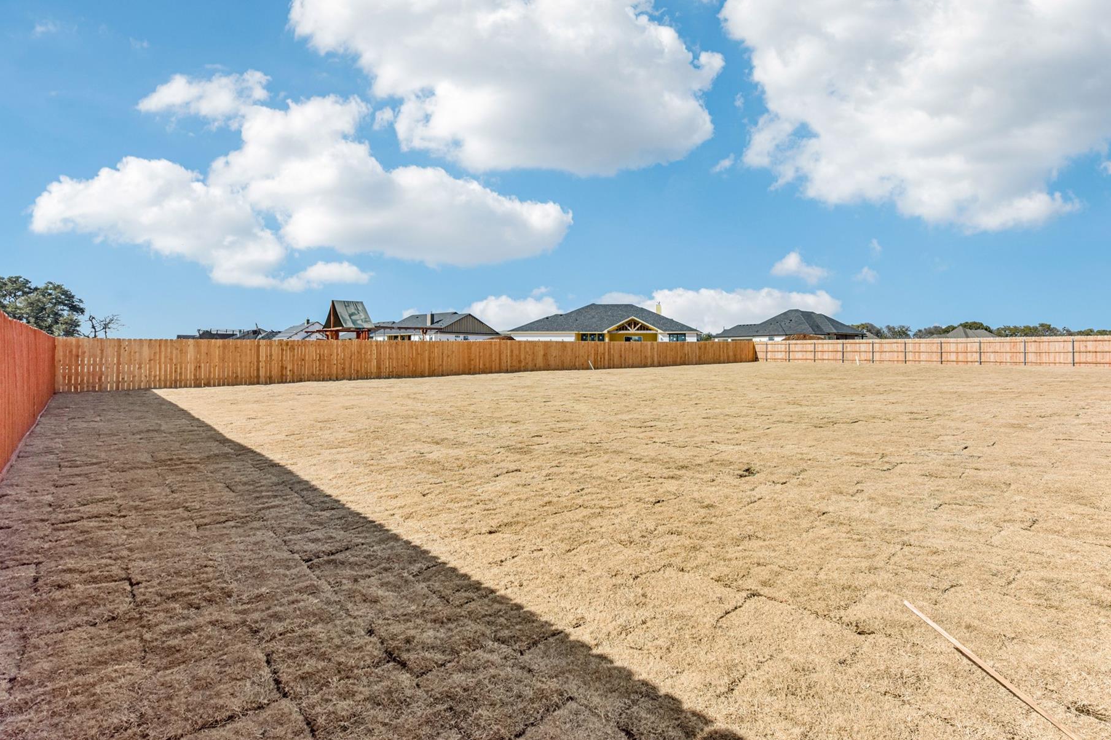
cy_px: 341
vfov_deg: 70.3
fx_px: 525
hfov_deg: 93.0
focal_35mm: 17
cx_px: 609
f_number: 8
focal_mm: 15
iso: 800
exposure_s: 1/3200
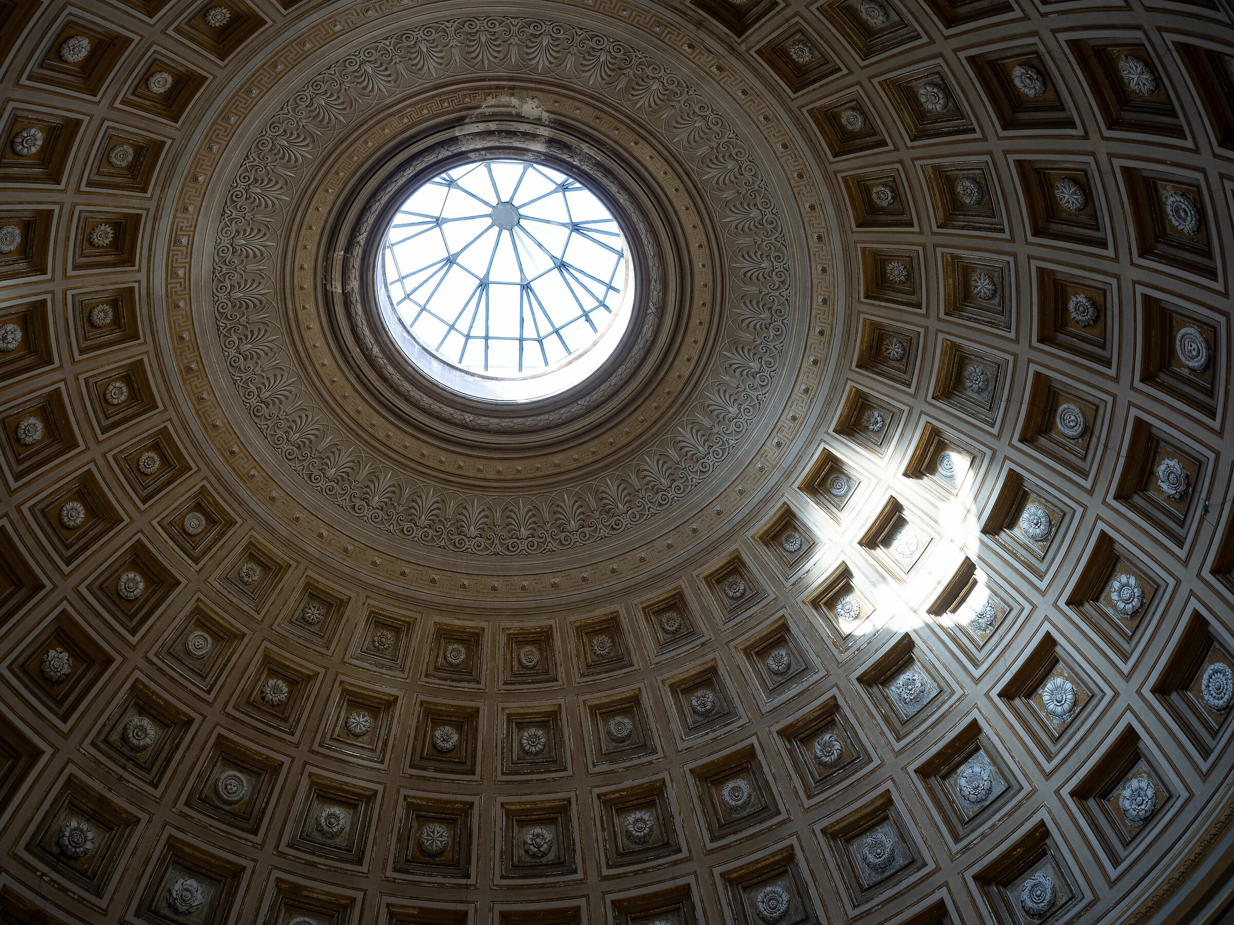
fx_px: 1426
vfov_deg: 36.0
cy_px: 462
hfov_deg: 46.8
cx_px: 617
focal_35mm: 40
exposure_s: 1/40
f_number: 4.5
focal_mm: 20
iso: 200
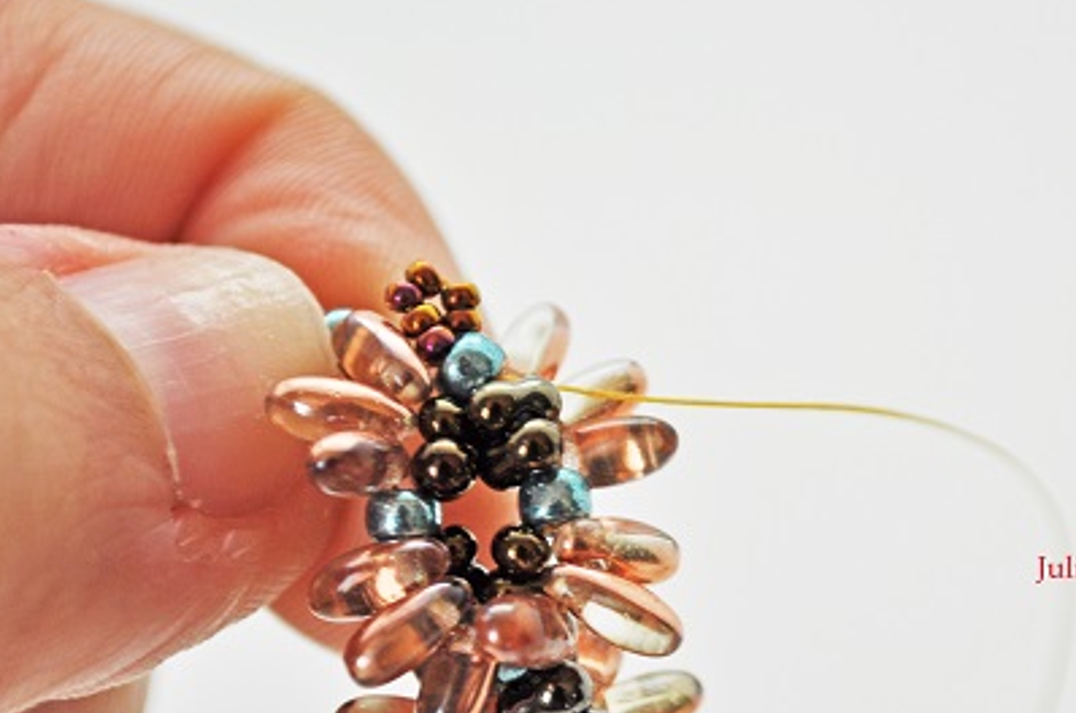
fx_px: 4023
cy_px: 498
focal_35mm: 135
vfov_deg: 10.1
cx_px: 684
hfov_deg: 15.2
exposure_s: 1/160
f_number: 6.3
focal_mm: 55
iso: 200
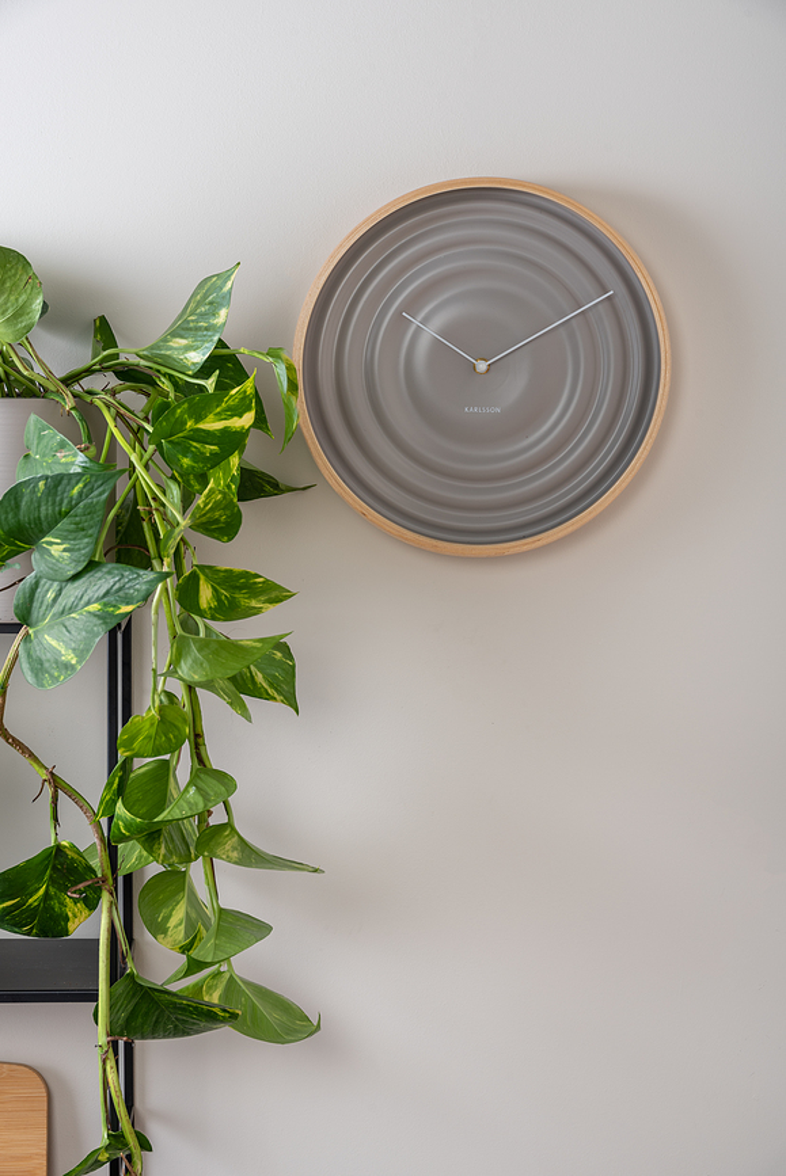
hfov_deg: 16.7
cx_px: 393
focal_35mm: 82
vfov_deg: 24.8
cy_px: 588
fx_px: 2682
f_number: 10
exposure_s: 1/100
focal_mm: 82
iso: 100
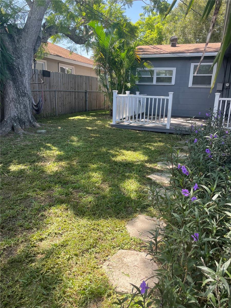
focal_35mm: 26
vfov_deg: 67.3
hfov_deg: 53.1
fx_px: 231
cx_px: 116
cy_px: 154
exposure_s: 1/567
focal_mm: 4.2
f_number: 1.6
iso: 32
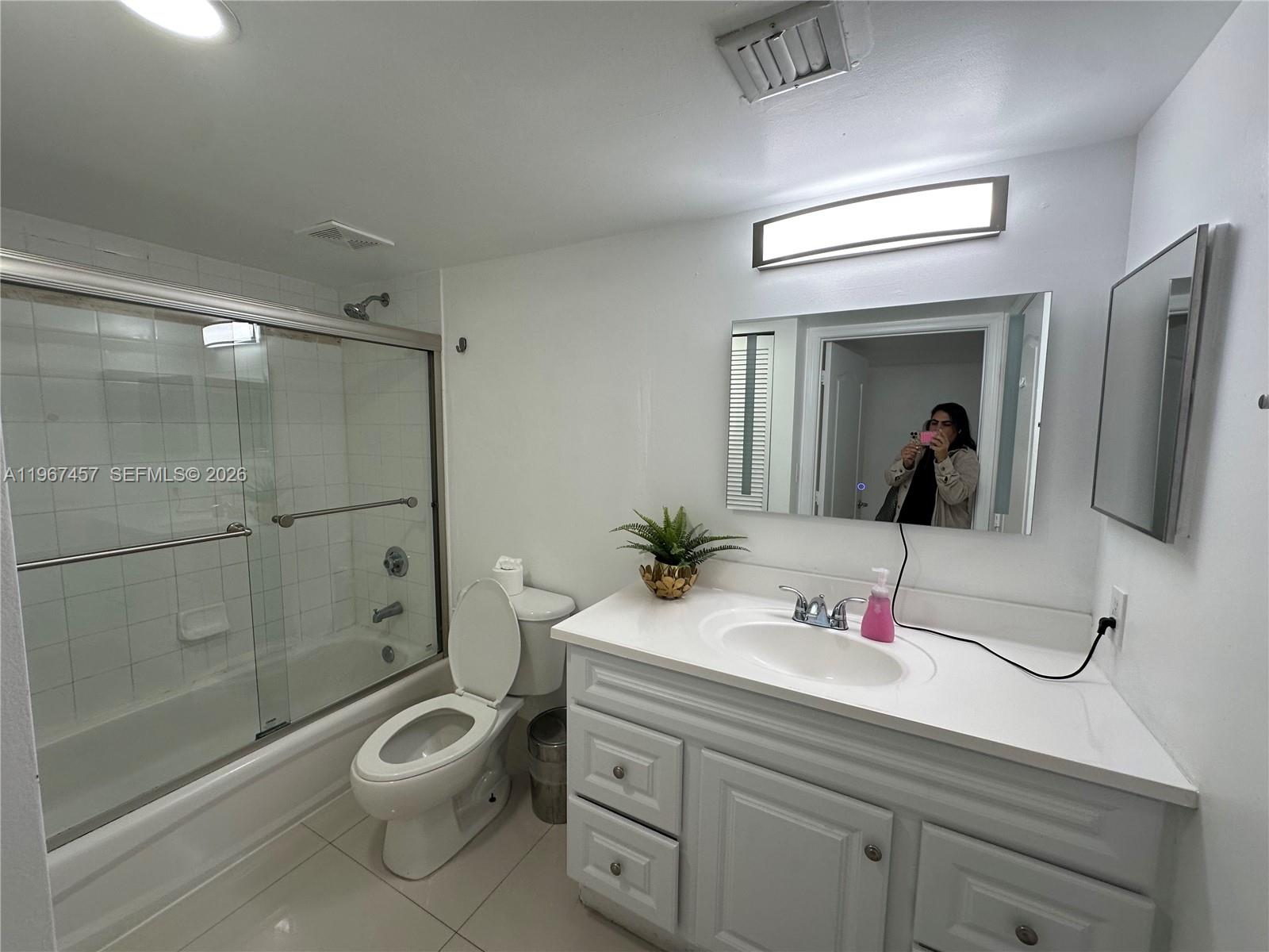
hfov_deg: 102.1
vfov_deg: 85.7
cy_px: 476
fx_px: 513
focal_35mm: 14
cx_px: 634
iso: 80
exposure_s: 1/120
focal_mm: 2.22
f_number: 2.2
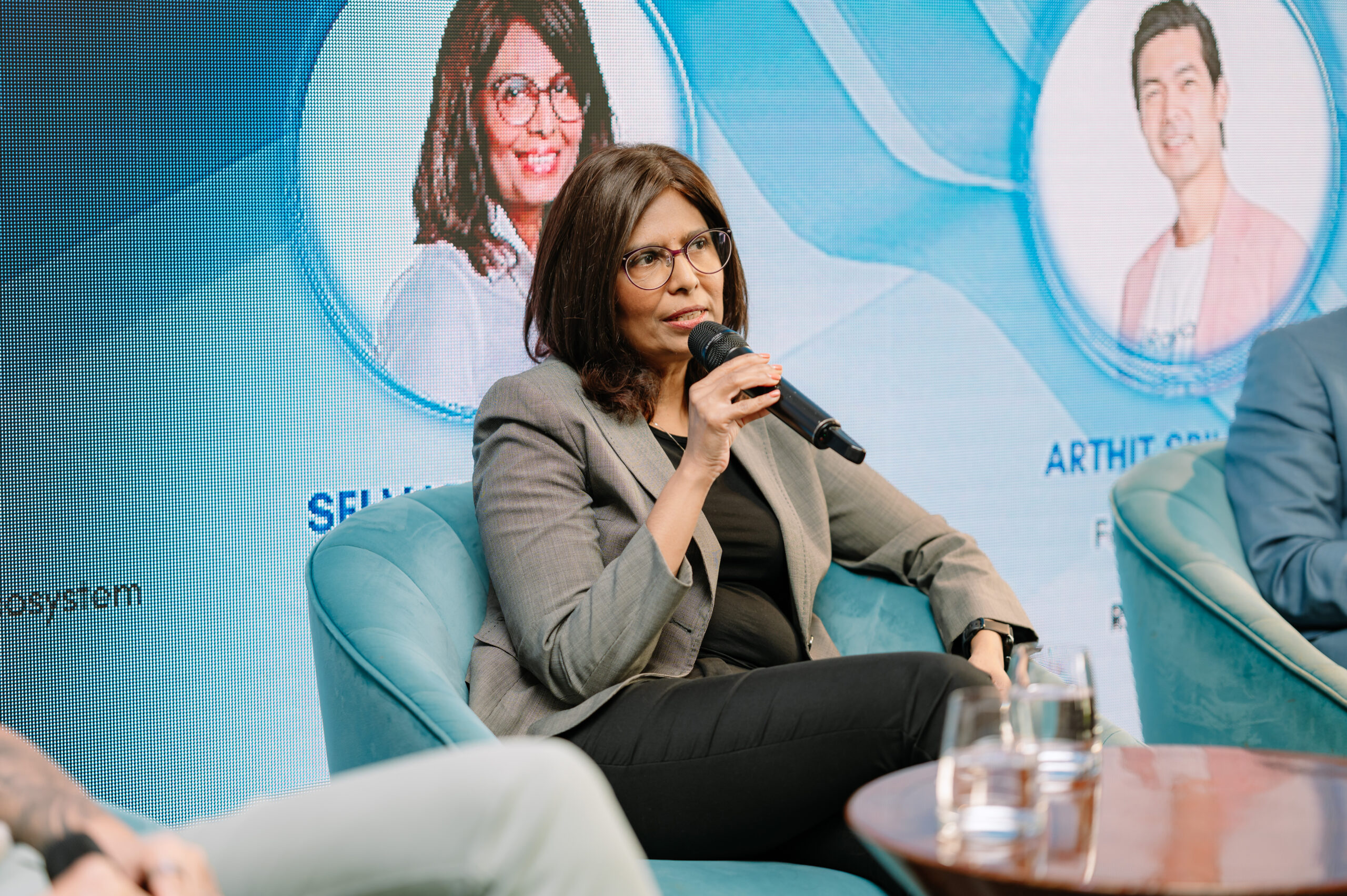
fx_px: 3178
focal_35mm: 85
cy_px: 448
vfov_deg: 16.0
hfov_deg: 23.9
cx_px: 674
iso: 200
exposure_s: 1/200
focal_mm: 85
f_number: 1.8
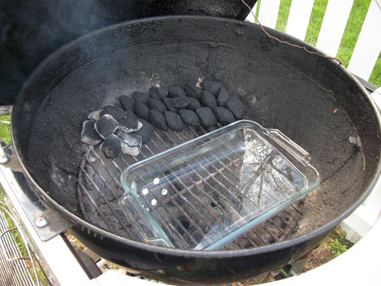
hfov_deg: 56.8
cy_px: 143
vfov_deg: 44.2
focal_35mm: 32
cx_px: 190
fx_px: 352
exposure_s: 1/100
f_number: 2.9
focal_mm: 5.7
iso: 80
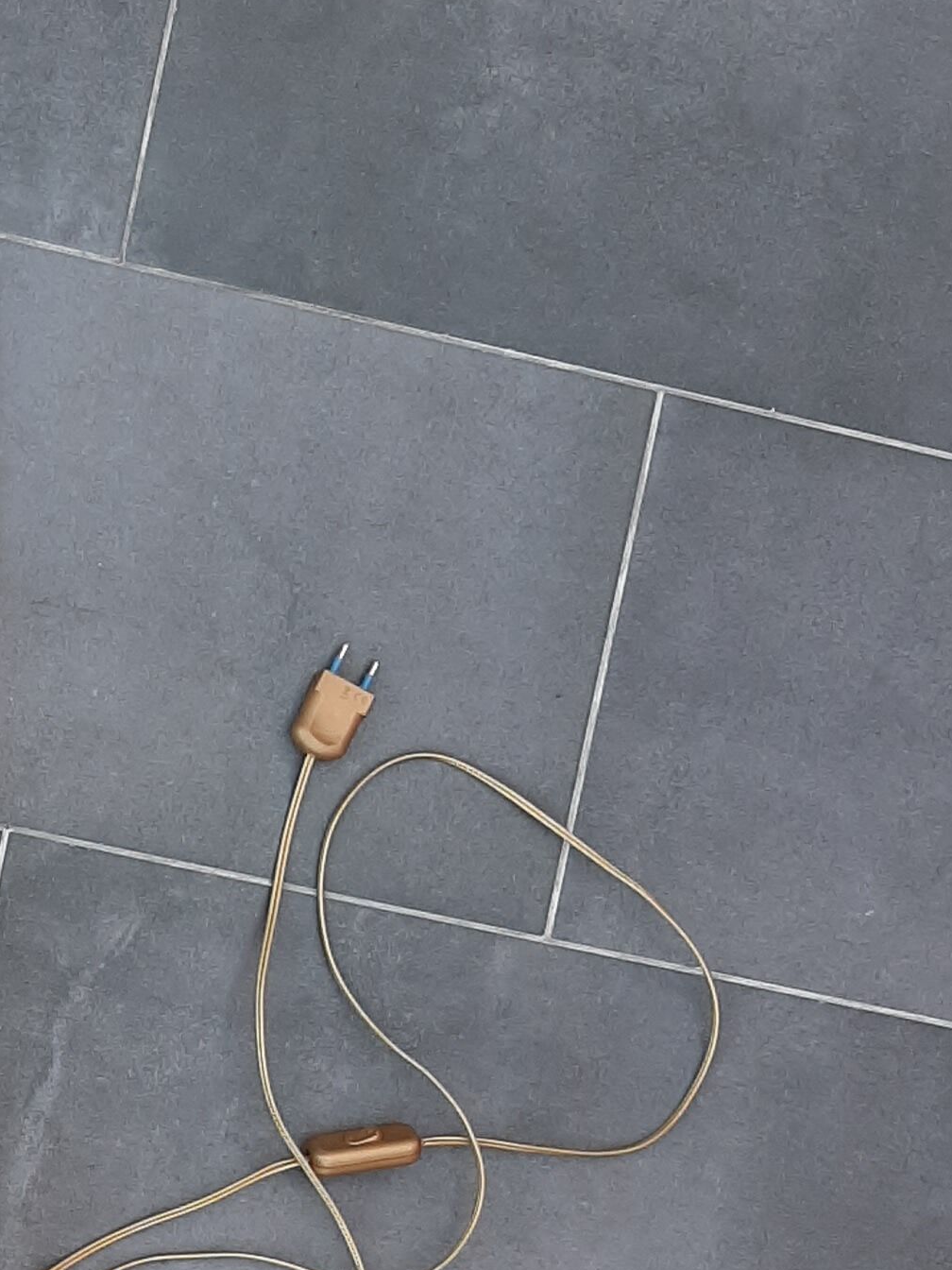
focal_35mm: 78
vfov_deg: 24.6
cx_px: -221
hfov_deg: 17.9
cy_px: 1033
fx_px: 2860
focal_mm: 3.93
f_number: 1.7
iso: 50
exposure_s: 1/100
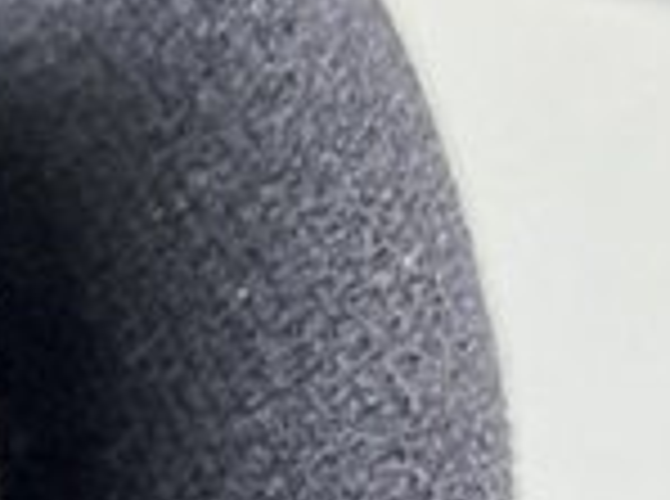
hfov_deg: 12.3
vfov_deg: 9.8
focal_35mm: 140
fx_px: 2703
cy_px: 1018
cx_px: -710
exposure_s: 1/50
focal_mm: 4.25
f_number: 1.8
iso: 320
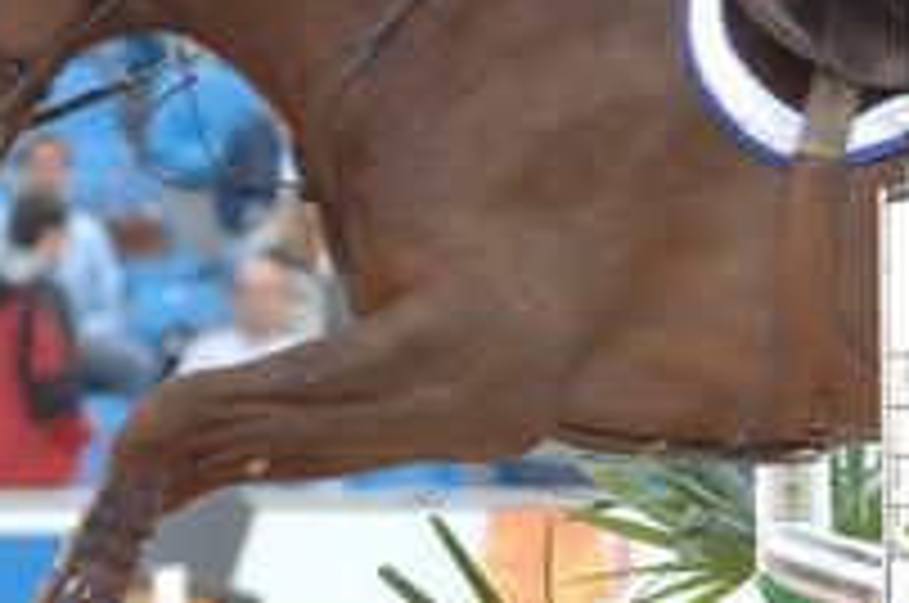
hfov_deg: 1.7
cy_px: 115
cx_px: 378
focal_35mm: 1187
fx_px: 29924
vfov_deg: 1.2
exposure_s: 1/500
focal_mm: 250
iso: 640
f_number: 5.3
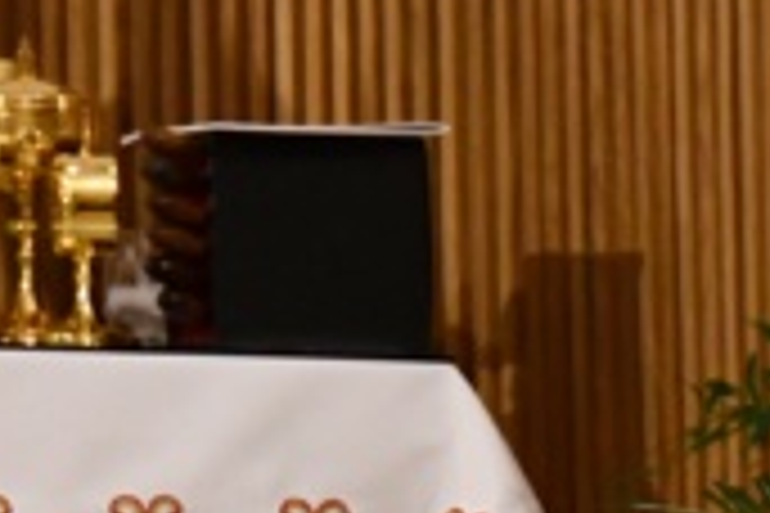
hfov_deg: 3.8
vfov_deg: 2.5
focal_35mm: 538
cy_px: -754
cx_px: -1171
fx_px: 11506
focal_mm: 60
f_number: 5
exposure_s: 1/125
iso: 2200
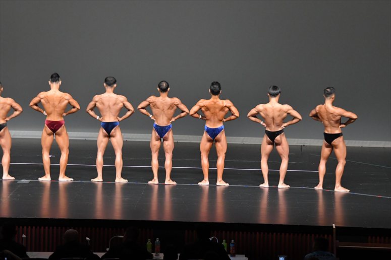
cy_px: 130
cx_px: 196
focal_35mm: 157
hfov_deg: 13.1
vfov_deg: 8.7
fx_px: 1704
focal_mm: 105
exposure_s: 1/400
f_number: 5.6
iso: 5000
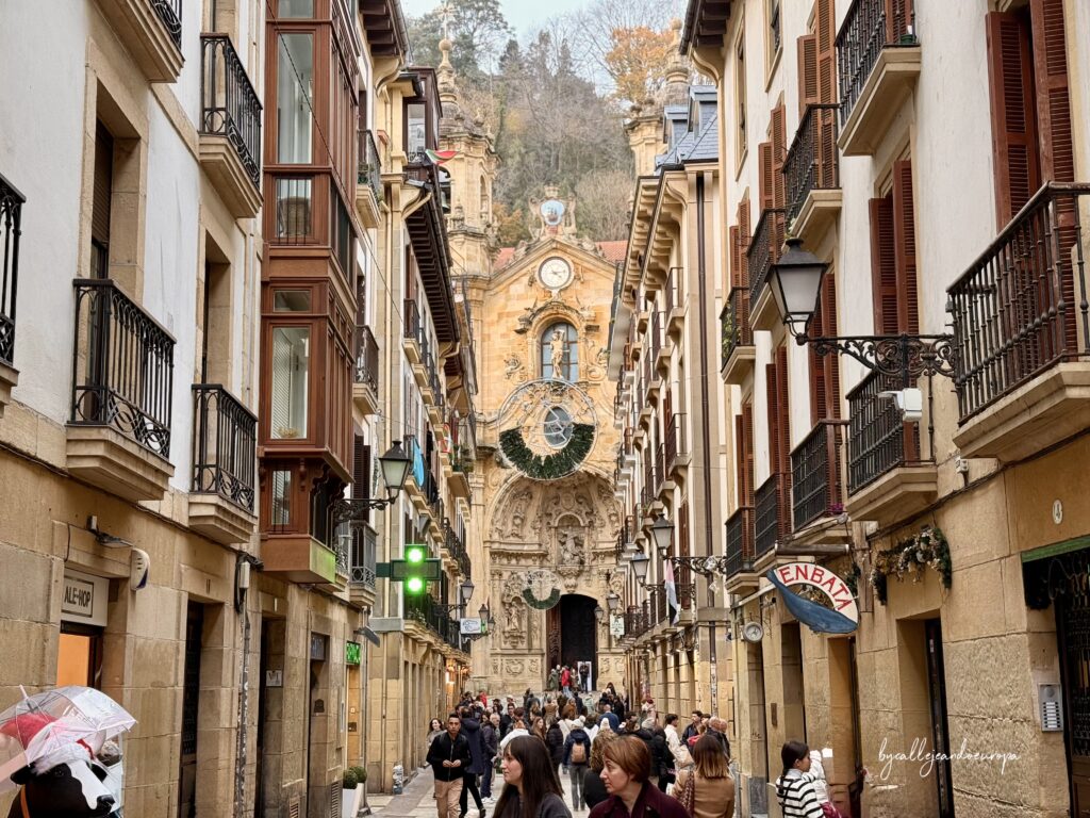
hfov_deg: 39.7
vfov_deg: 30.3
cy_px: 409
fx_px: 1511
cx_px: 545
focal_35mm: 48
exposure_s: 1/100
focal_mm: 6.76
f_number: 1.78
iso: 50
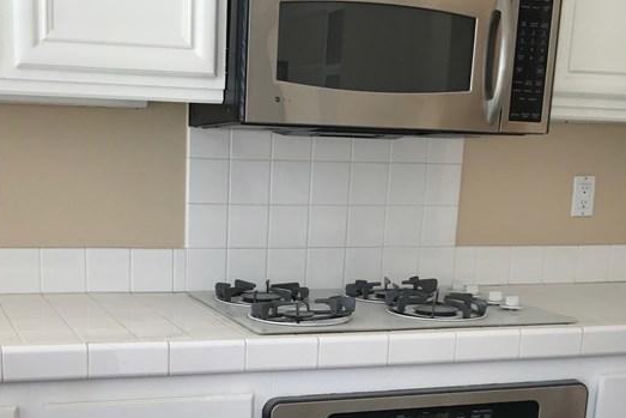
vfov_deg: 23.0
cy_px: 402
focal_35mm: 57
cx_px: 241
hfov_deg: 34.9
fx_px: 991
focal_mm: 3.99
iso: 40
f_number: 1.8
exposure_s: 1/120
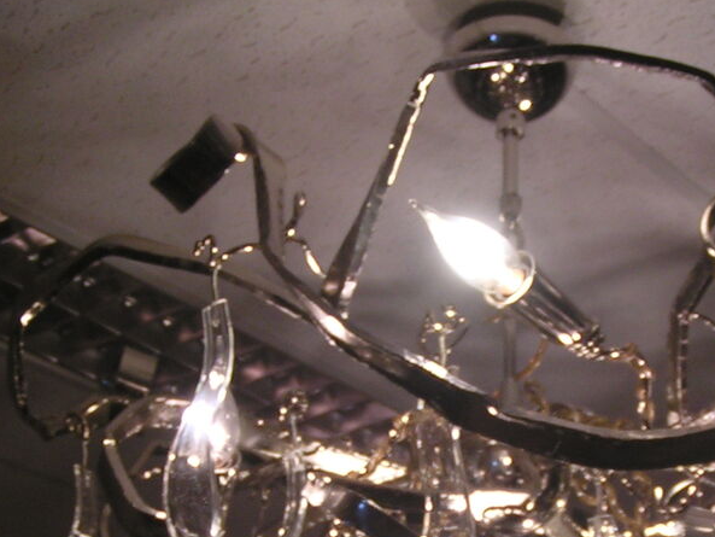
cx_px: 456
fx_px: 1219
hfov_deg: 32.5
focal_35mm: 59
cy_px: 512
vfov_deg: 23.9
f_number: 2.8
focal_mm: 4.4
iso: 50
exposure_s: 1/50
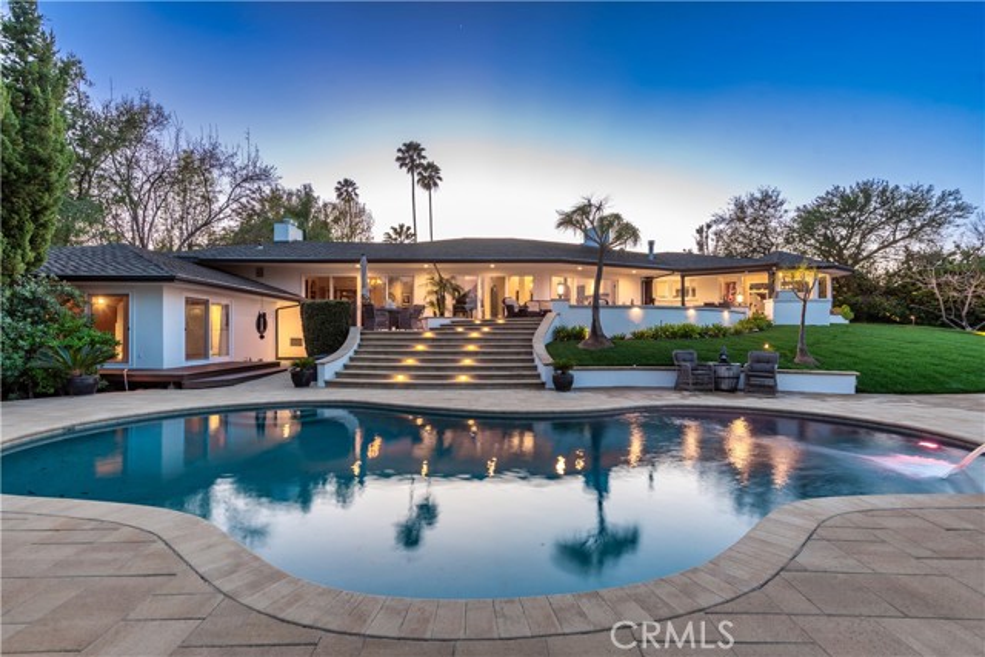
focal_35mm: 16
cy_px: 328
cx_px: 492
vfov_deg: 73.8
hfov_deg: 96.7
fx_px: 438
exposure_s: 1
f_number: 8
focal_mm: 16
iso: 100
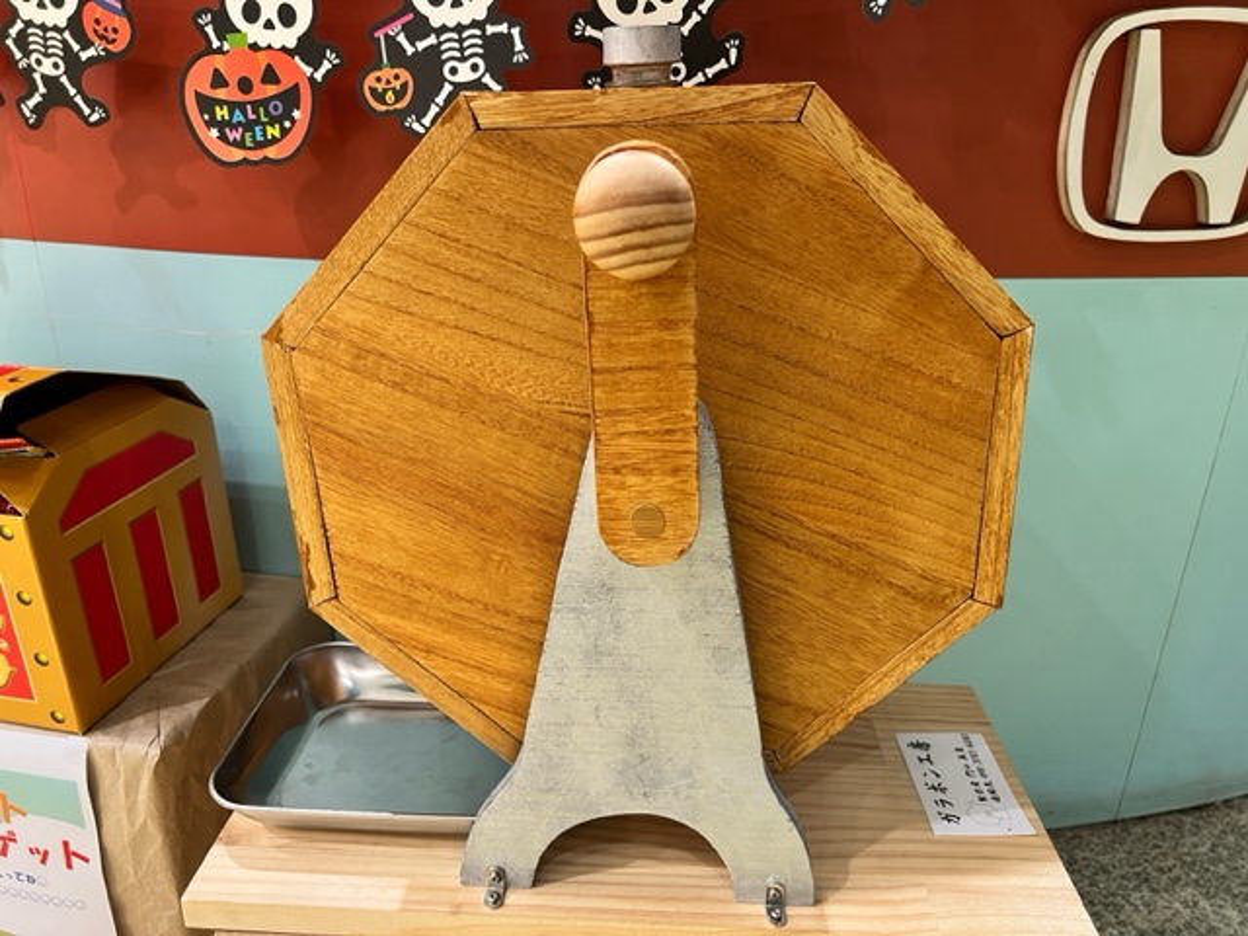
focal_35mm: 26
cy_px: 468
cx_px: 624
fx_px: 937
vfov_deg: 53.1
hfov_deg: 67.3
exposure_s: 1/60
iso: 100
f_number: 1.5
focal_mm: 5.7
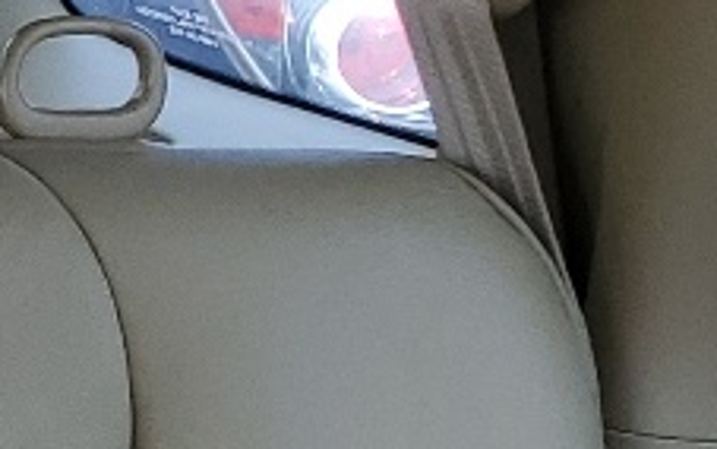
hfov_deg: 8.4
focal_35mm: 194
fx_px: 3792
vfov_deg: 6.6
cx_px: -1677
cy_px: 879
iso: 50
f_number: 1.5
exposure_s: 1/217
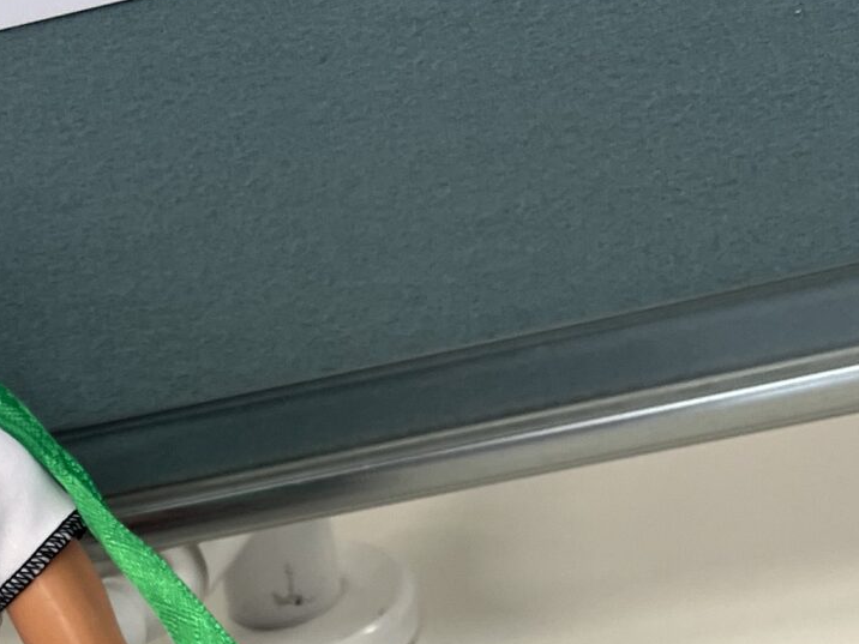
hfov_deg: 20.5
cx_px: 24
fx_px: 2308
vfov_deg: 14.4
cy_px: 1078
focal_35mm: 93
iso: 80
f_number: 1.6
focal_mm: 5.1
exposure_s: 1/100
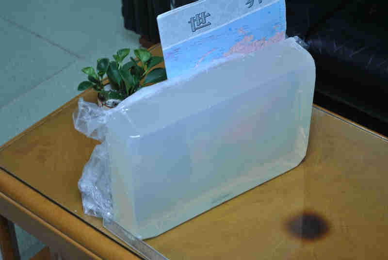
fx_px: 890
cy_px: 130
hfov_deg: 24.6
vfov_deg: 16.6
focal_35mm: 82
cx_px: 194
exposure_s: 1/3
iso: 100
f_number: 5.6
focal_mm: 55
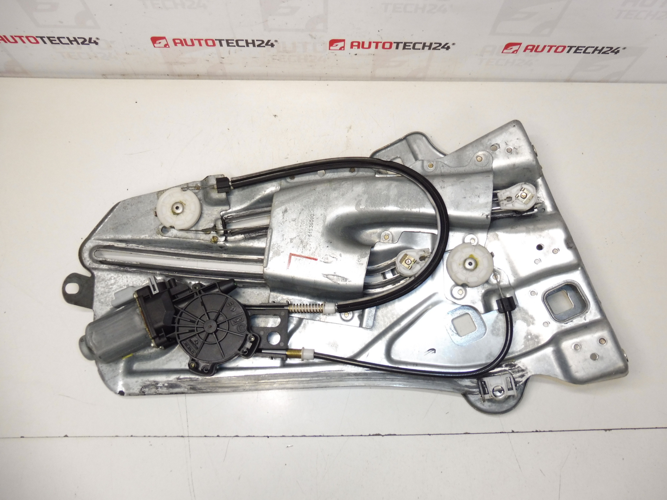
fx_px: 462
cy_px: 250
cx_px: 334
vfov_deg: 56.8
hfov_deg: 71.6
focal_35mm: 24
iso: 200
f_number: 3.5
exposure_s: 1/60
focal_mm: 4.3
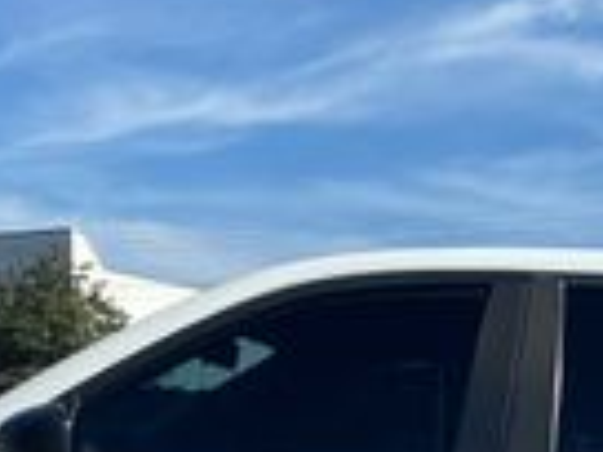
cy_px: 647
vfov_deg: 15.3
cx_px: 417
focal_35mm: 90
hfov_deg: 21.7
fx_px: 1568
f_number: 1.8
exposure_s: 1/3497
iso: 32
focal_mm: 4.25
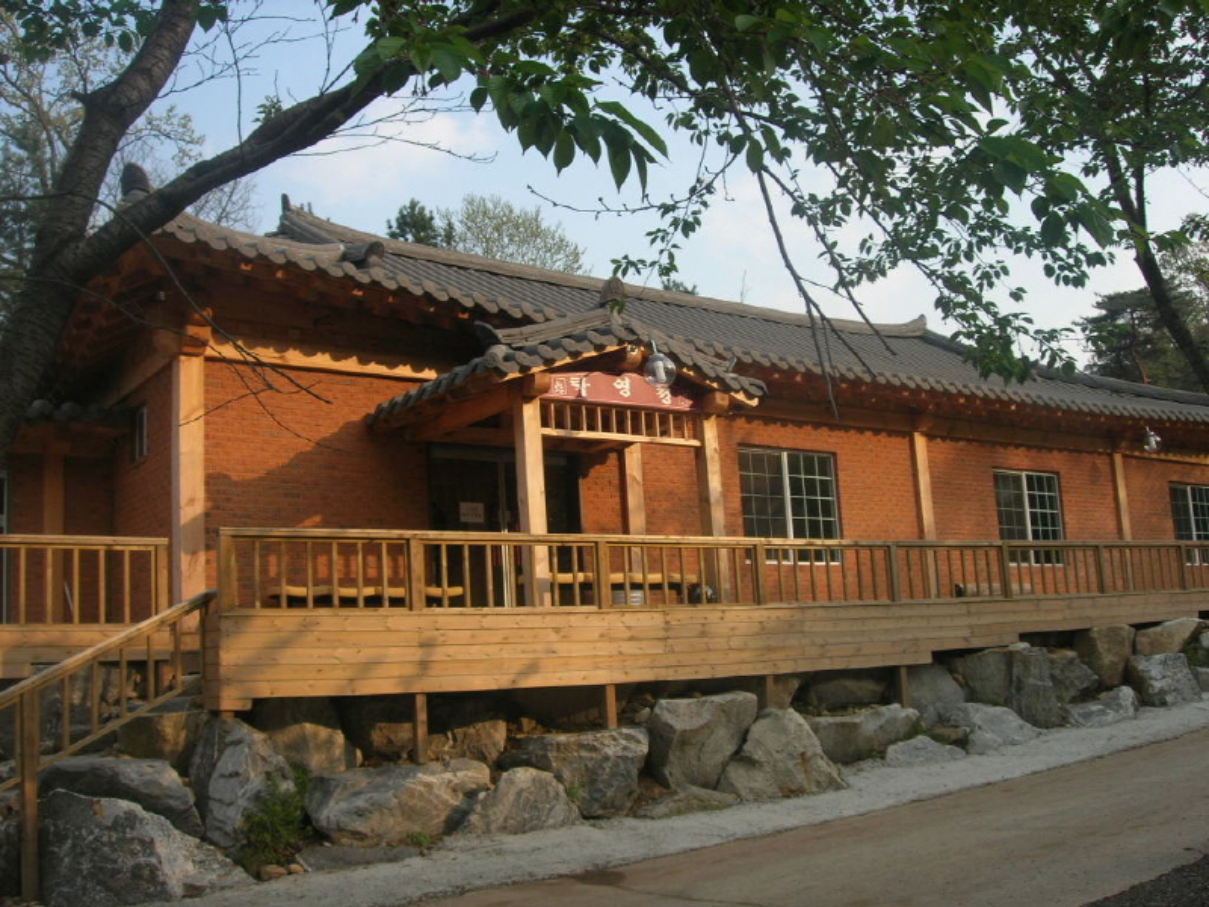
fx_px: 1327
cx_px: 604
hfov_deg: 49.0
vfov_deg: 37.7
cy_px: 454
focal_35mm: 38
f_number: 4.8
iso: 64
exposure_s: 1/288
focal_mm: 7.8
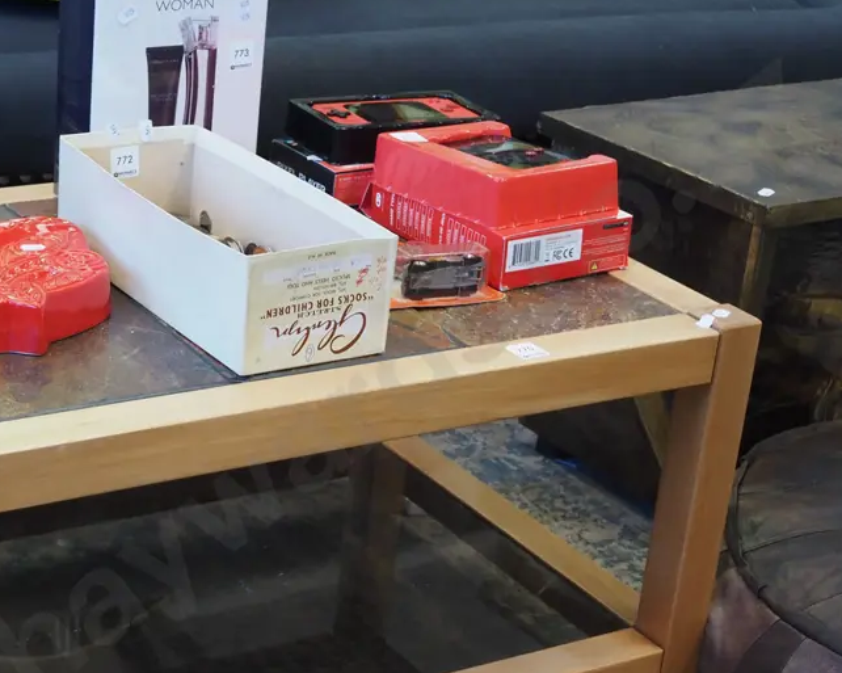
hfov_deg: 23.4
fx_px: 2018
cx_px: 261
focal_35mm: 81
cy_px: 487
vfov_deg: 18.8
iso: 1600
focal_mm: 26
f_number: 5.6
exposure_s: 1/100
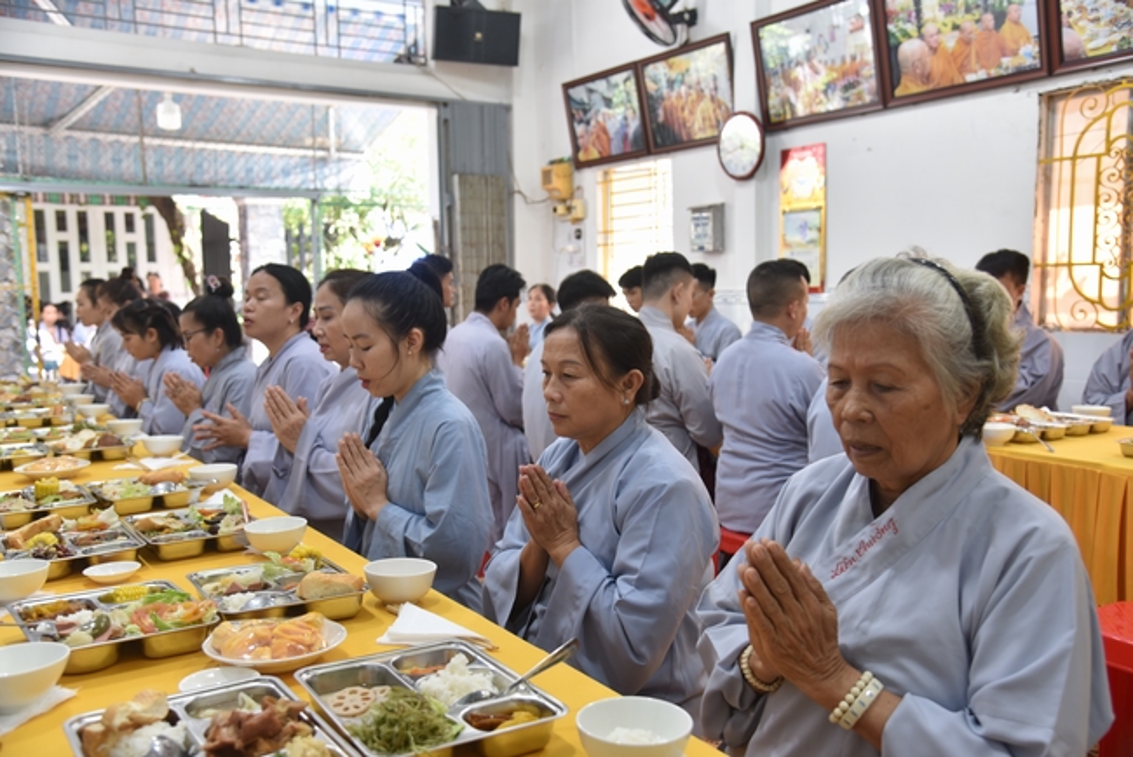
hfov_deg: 55.8
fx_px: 1070
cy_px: 378
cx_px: 566
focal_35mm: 34
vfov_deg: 38.9
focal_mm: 34
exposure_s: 1/60
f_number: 4
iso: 400
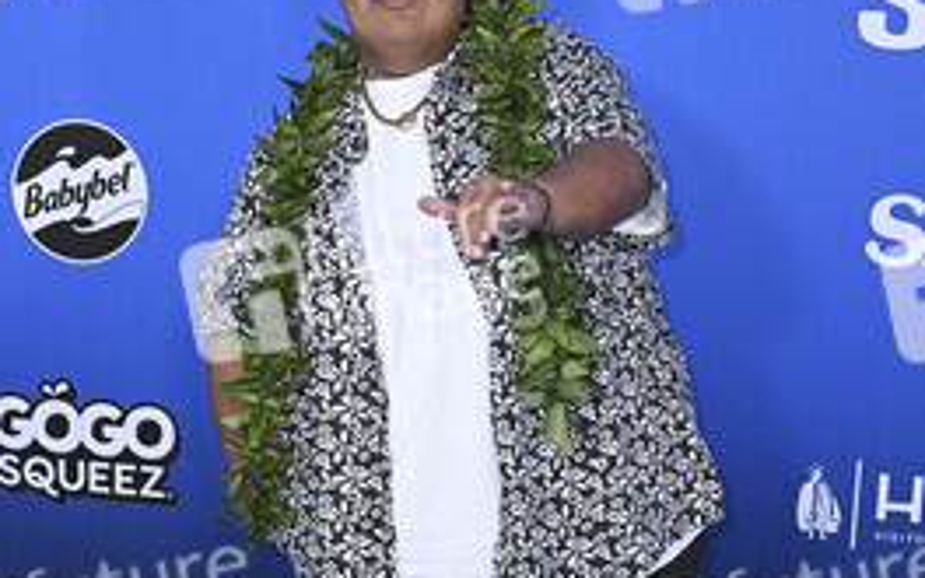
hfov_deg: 30.2
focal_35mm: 68
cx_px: 462
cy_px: 455
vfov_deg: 19.0
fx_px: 1714
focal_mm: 44
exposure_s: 1/200
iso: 1600
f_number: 6.3
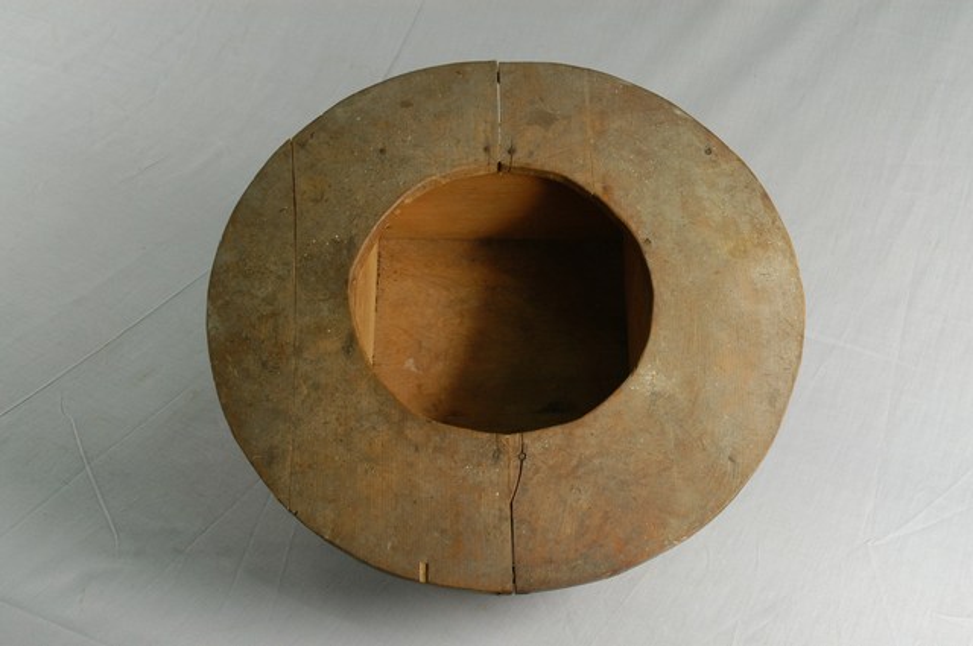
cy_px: 323
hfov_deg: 45.0
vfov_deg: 30.8
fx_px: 1174
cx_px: 486
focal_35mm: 44
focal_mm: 29
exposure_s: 1/4
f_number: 10
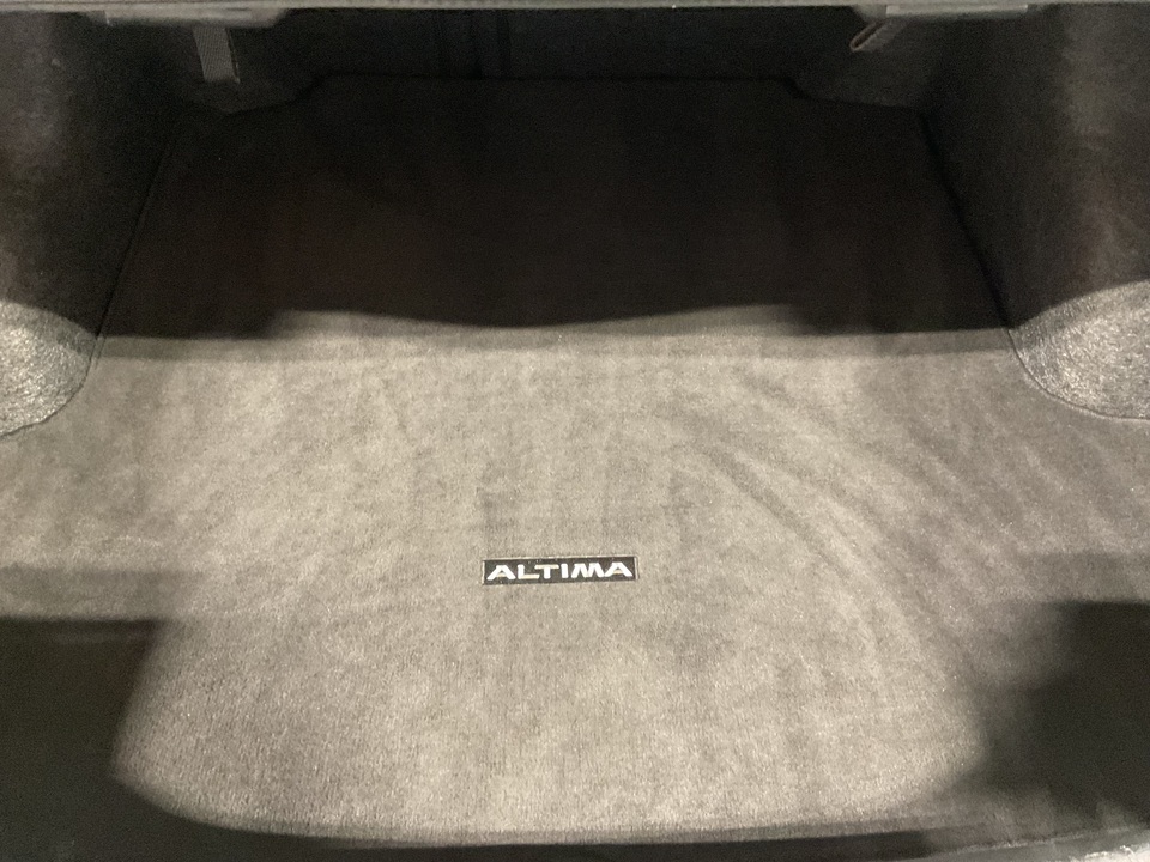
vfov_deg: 48.2
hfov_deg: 61.7
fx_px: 963
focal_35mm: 29
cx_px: 575
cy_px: 431
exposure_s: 1/30
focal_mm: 3
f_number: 1.8
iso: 500
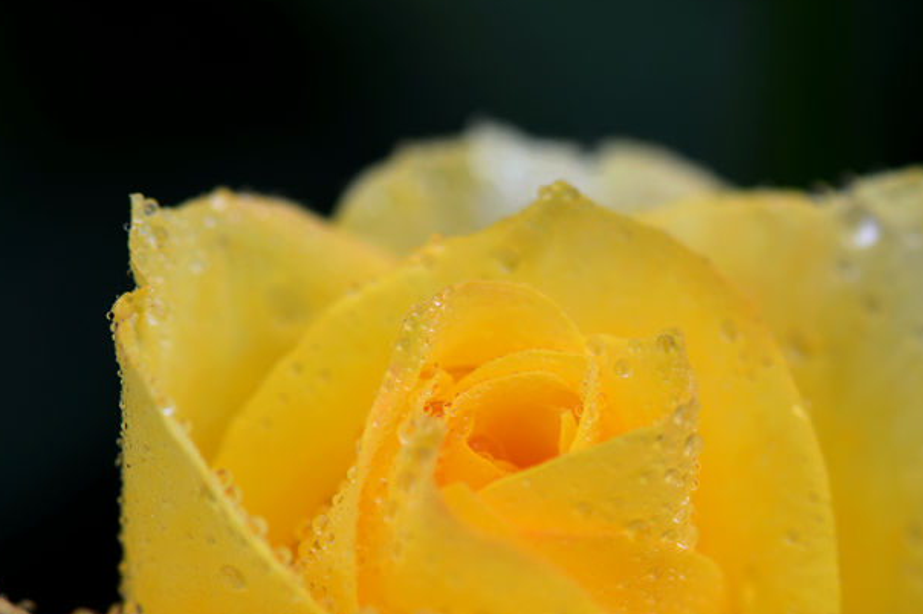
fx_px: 6688
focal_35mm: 261
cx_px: 808
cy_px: 497
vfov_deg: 5.3
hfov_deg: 7.9
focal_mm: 105
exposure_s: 1/250
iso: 160
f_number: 5
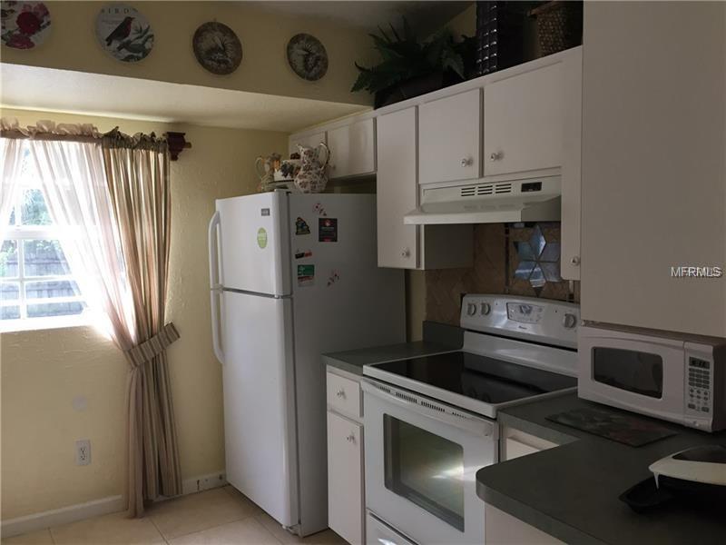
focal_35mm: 29
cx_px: 363
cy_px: 272
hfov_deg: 61.7
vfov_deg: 48.2
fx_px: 608
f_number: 2.2
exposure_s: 1/30
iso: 40
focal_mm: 4.15
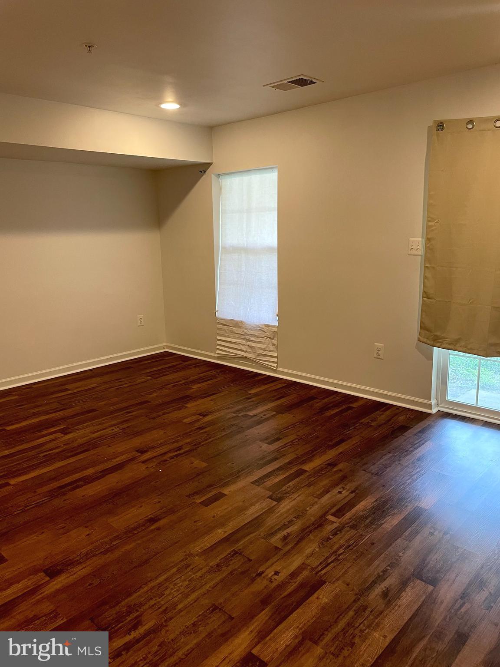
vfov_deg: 67.3
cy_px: 334
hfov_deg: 53.1
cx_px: 250
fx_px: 501
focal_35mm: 26
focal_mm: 4.2
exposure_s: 1/60
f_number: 1.6
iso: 125
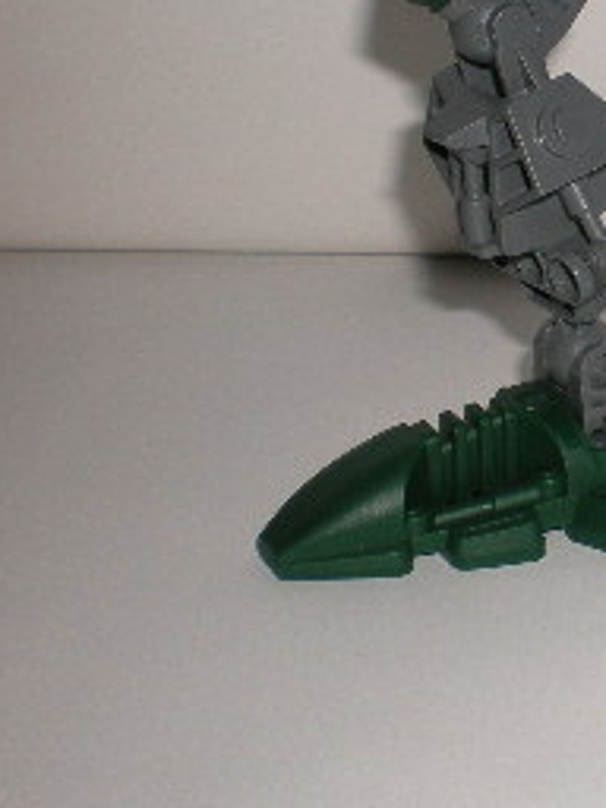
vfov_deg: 20.6
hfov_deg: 14.7
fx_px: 2217
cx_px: 849
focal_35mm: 95
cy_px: 303
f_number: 4.6
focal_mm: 6.3
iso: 64
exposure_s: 1/60
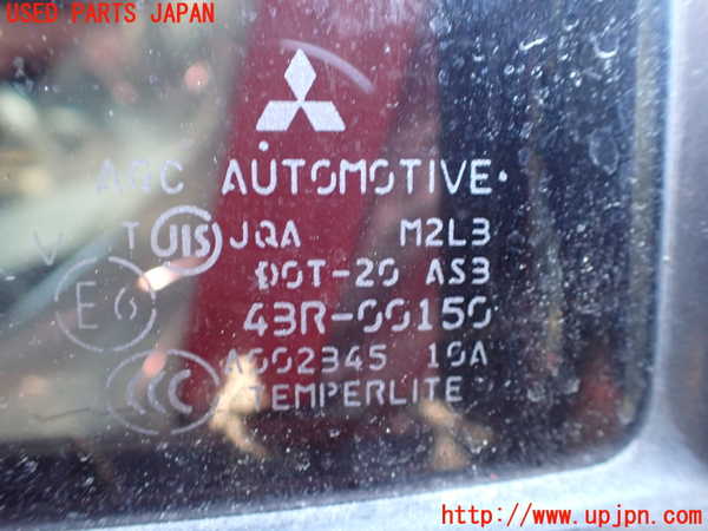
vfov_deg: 46.8
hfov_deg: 60.0
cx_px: 354
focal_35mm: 30
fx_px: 614
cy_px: 266
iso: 1000
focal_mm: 5.4
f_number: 2.3
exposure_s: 1/30
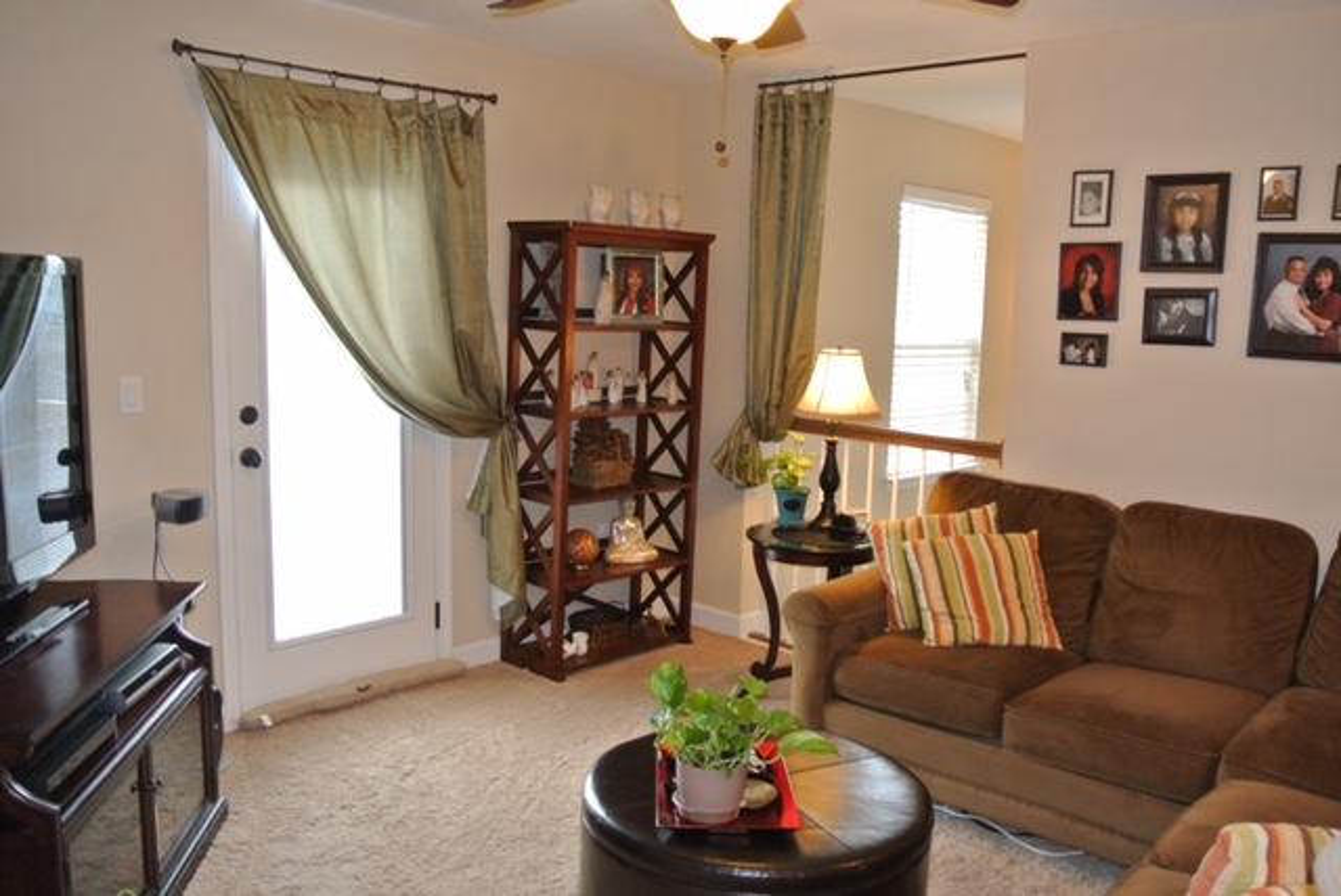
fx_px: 1118
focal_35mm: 30
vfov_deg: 43.7
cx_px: 670
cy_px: 448
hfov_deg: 61.9
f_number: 3.5
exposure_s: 1/60
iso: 720
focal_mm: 11.4
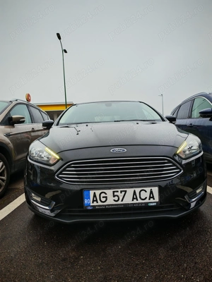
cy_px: 141
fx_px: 196
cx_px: 106
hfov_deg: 56.8
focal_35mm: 24
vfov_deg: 71.6
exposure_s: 1/86
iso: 320
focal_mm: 6.12
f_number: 1.9
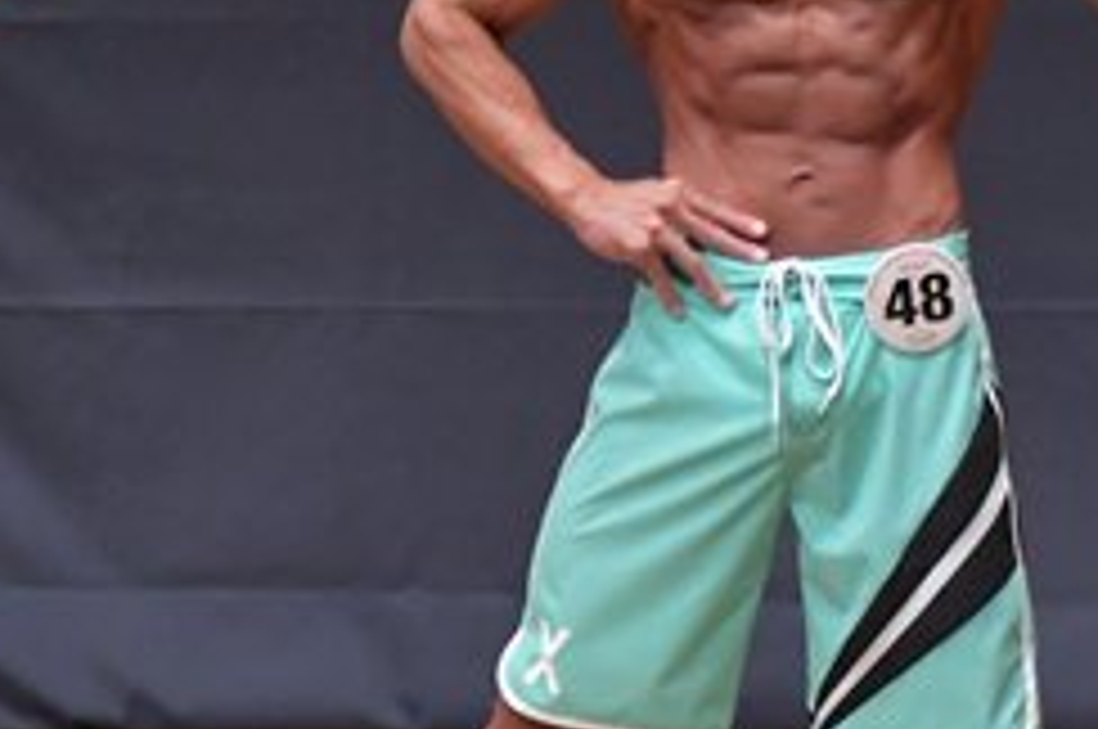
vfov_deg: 1.7
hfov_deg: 2.5
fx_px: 24672
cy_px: 266
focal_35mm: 810
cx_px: 1096
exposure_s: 1/400
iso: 6400
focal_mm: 170
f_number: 5.6
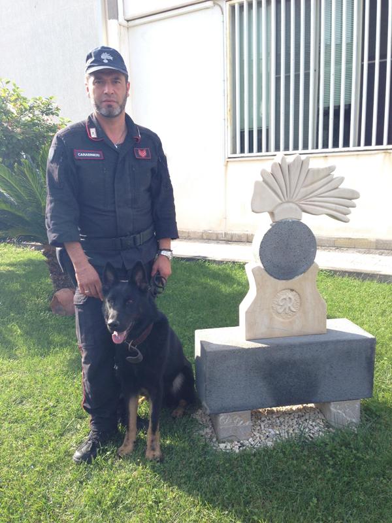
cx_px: 196
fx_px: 498
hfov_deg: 42.9
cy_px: 262
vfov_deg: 55.4
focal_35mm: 33
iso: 50
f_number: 2.4
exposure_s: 1/384
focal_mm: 4.12
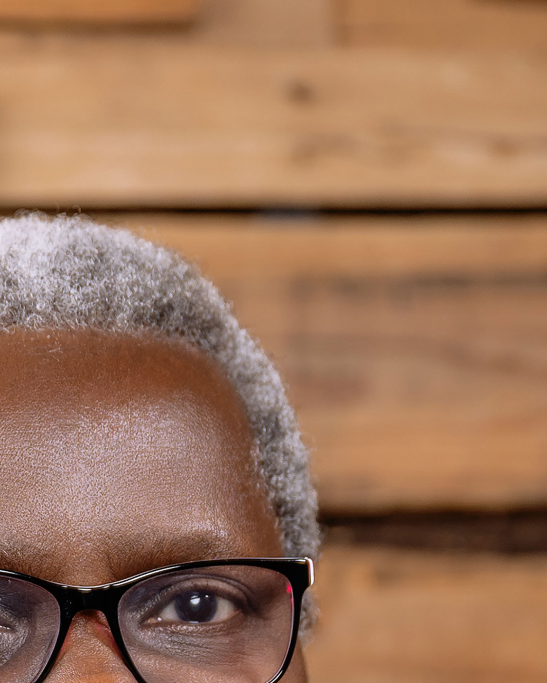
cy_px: 892
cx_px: 50
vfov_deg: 12.0
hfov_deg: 9.9
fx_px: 3156
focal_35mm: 156
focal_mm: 42
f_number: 2.8
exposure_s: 1/160
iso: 100
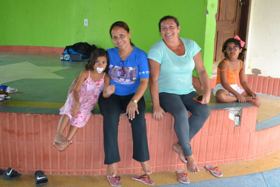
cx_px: 140
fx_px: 373
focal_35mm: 48
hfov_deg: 41.1
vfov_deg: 28.1
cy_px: 94
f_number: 4.8
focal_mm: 32
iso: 1250
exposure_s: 1/60
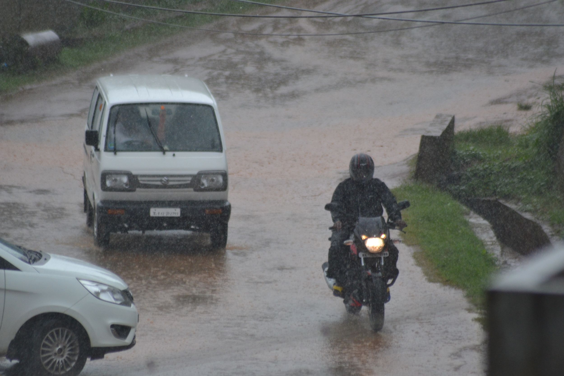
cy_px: 188
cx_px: 282
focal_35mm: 450
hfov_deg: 4.6
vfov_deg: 3.1
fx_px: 7049
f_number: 5.6
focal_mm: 300
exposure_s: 1/500
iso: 1000
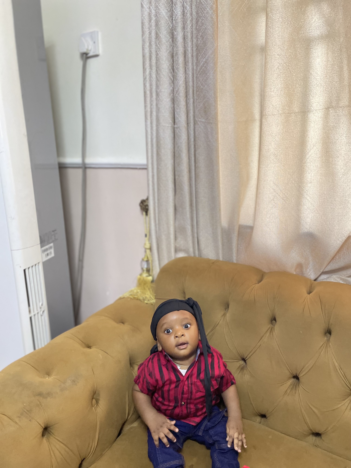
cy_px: 234
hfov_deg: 53.1
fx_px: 352
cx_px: 176
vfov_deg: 67.3
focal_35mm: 26
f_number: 1.6
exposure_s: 1/50
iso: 200
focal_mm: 4.2
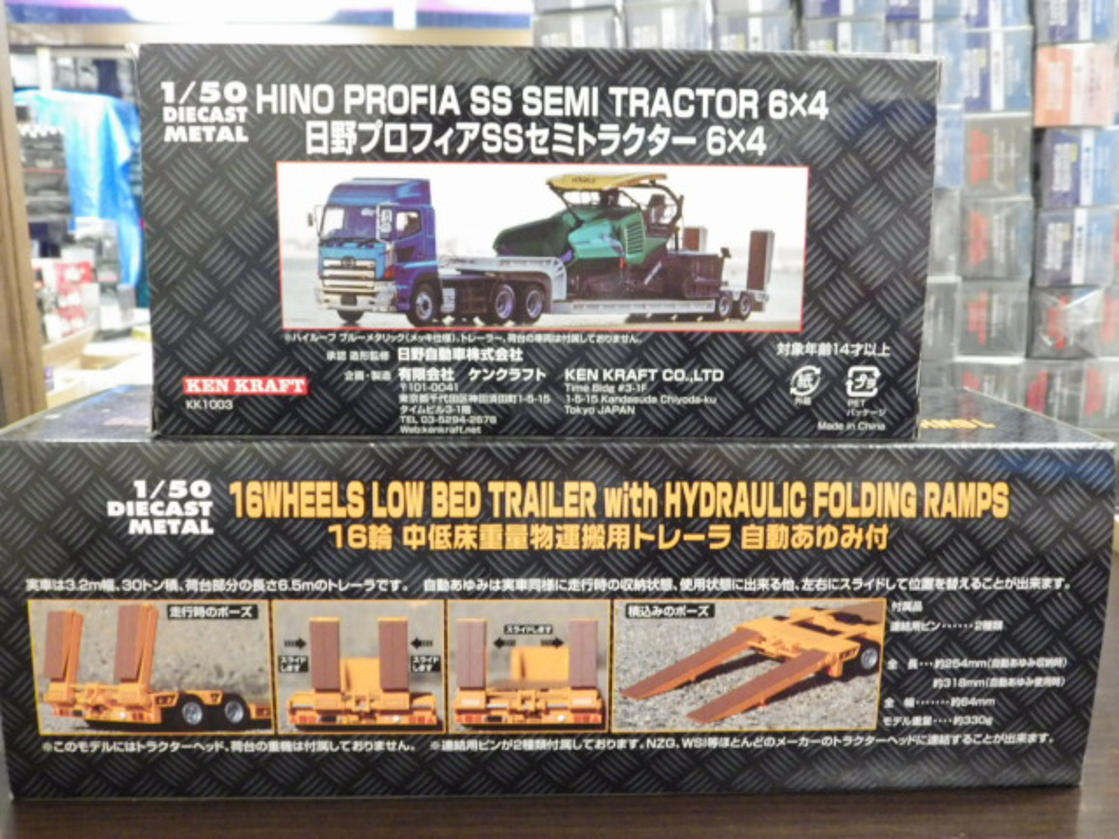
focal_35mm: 34
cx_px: 560
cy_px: 420
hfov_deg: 54.0
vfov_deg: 41.8
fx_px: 1099
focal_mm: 6.2
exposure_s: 1/25
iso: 1000
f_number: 3.4
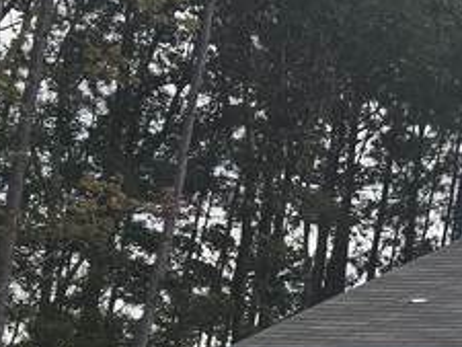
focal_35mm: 131
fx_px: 1749
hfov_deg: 11.6
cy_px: 404
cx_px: 1191
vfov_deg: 11.1
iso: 12
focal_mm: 6.3
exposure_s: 1/226
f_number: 1.7
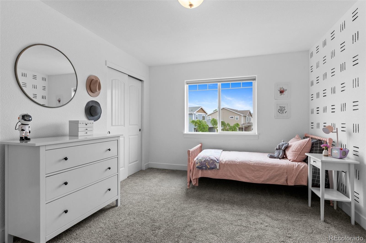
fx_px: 173
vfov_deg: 70.3
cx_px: 183
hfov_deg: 93.3
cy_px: 122
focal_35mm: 17
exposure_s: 1/40
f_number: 8
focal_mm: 17
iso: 400
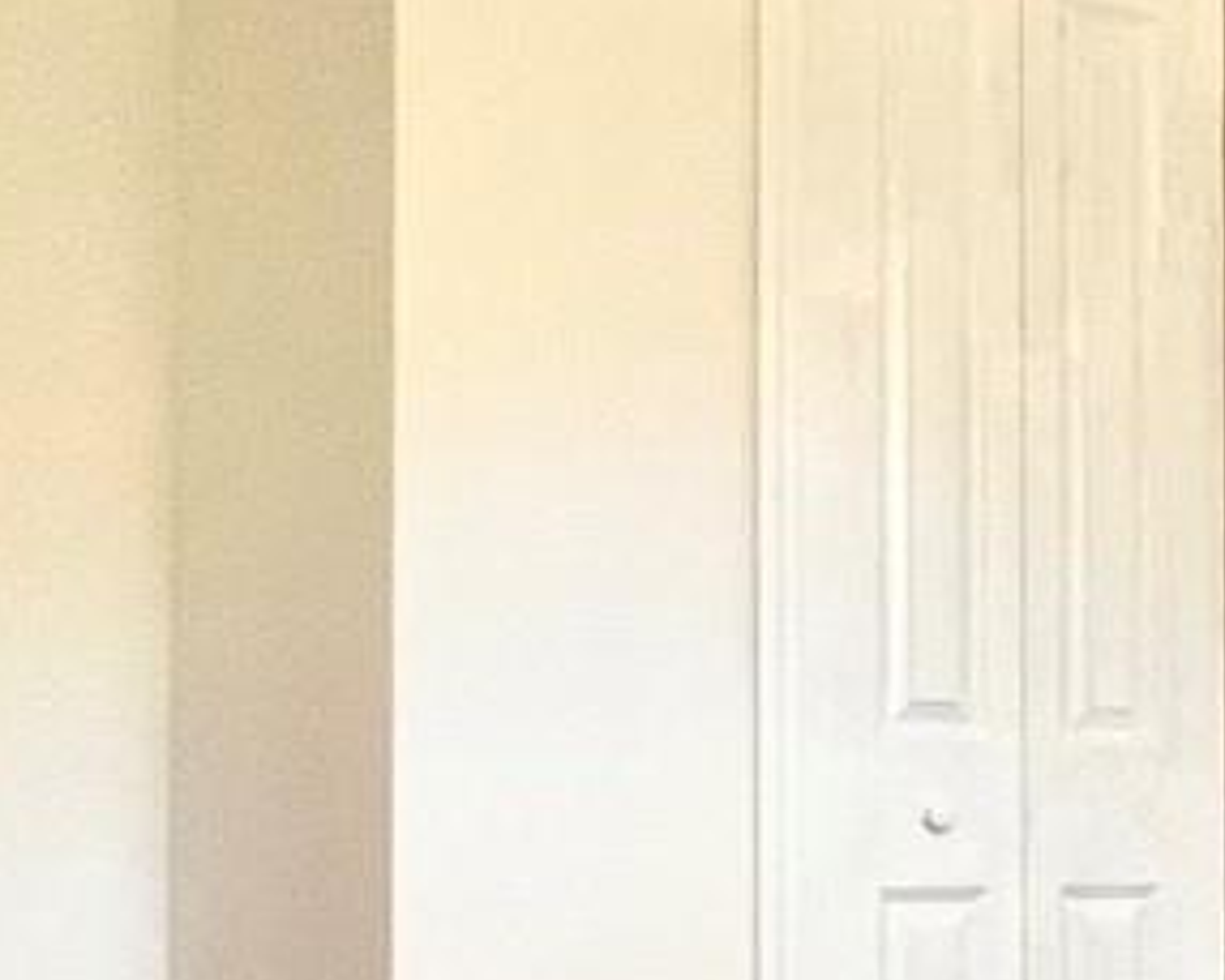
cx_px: 1799
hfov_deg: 22.4
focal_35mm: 71
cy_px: 843
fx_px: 2575
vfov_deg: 21.2
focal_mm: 1.57
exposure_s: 1/120
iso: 160
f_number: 1.8
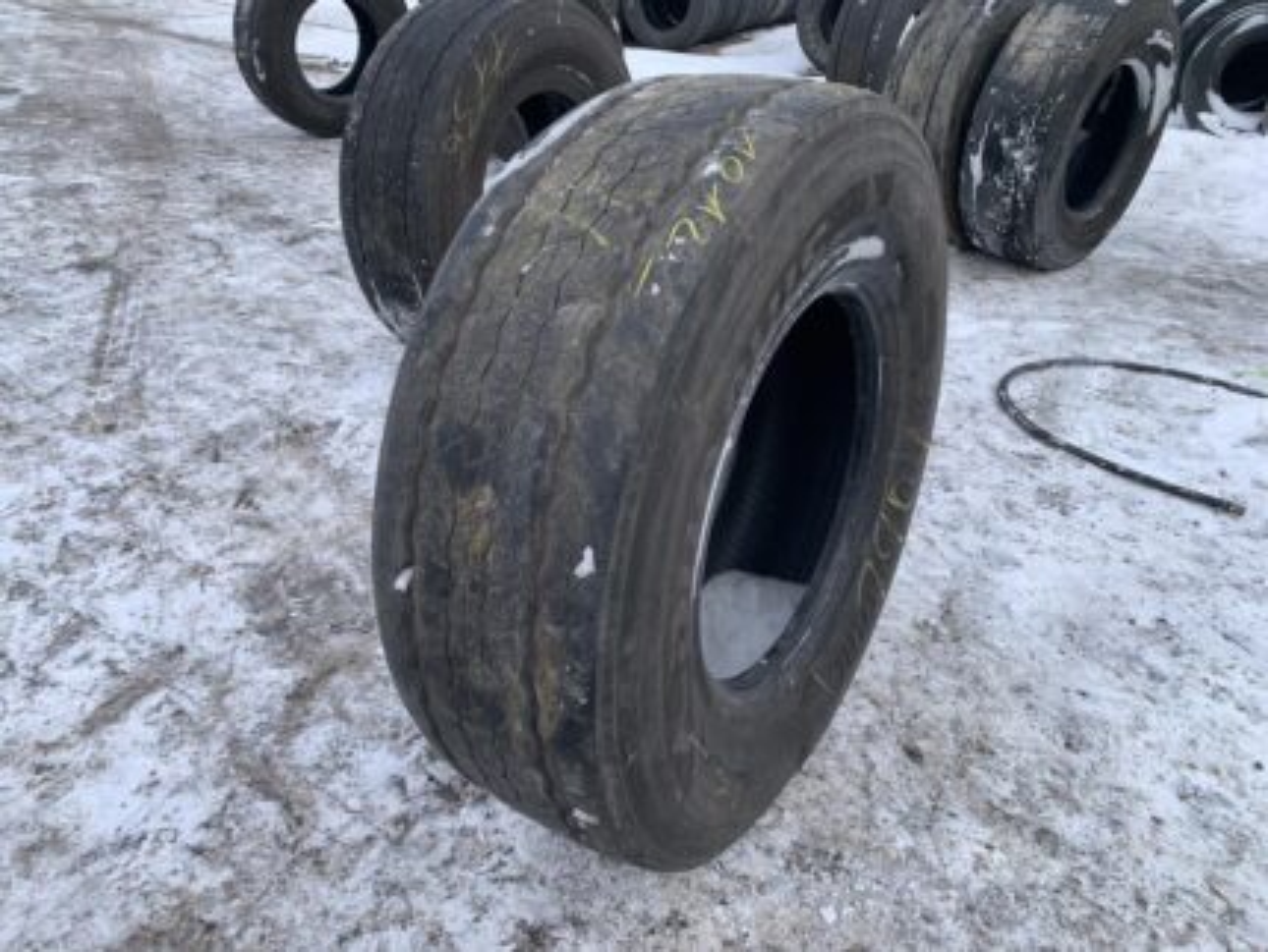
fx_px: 953
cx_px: 634
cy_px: 476
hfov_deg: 67.3
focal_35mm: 26
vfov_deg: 53.1
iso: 25
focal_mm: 4.25
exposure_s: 1/488
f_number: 1.8
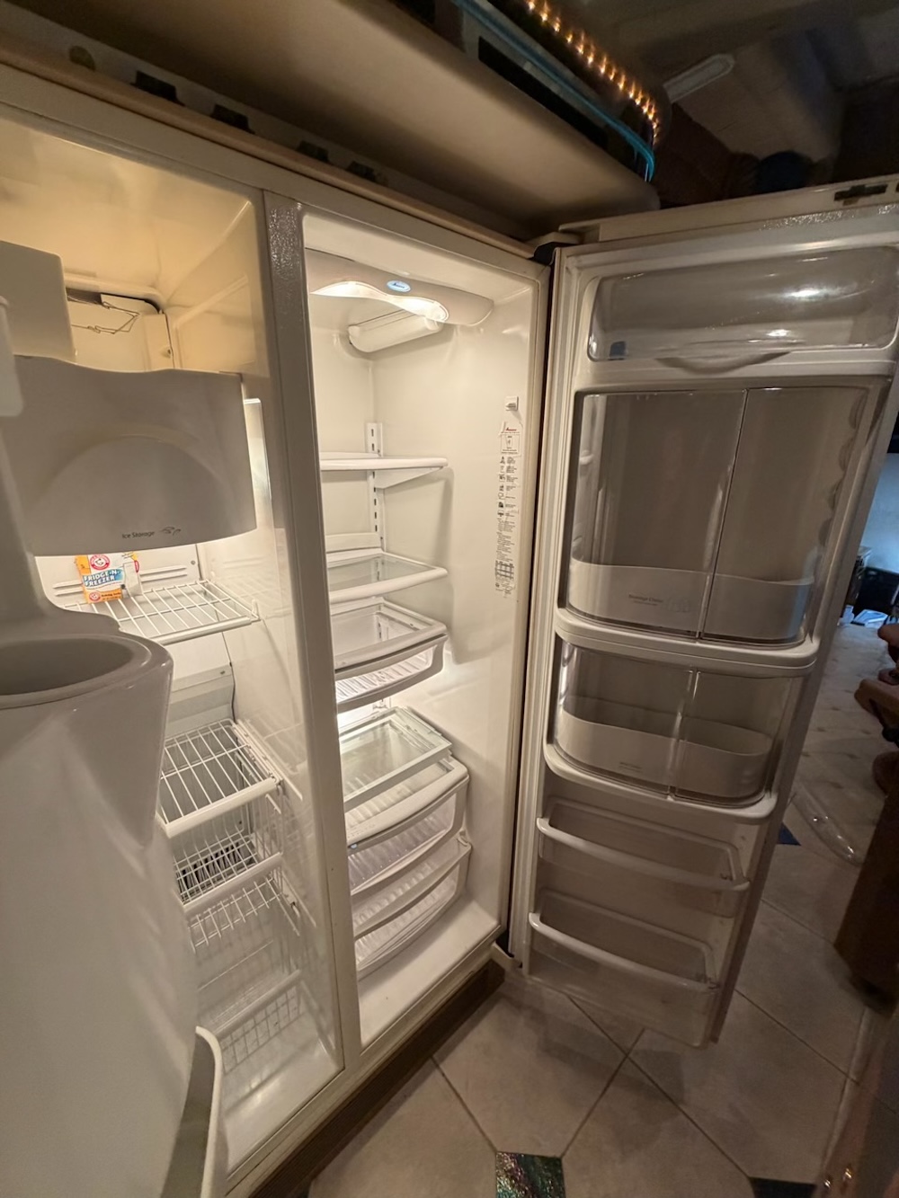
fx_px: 485
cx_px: 450
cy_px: 599
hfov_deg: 85.7
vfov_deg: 102.1
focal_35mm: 14
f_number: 2.2
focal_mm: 2.22
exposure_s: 1/120
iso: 250
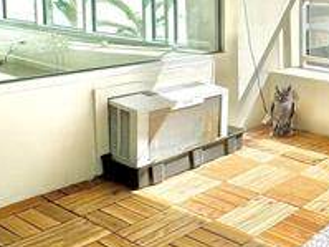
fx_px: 427
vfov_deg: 30.7
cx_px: 433
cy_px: 23
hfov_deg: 31.7
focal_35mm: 45
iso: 40
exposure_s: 1/2208
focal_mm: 2.22
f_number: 2.2
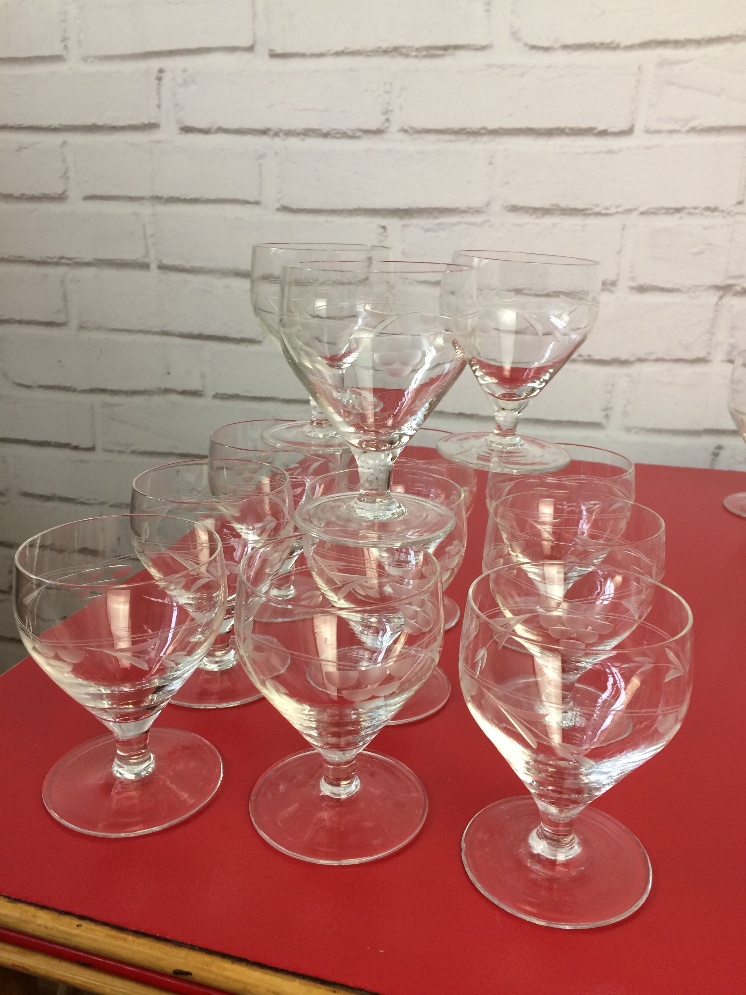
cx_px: 373
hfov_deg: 48.2
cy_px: 498
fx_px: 833
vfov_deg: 61.7
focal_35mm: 29
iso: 40
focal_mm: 4.15
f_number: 2.2
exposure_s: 1/33
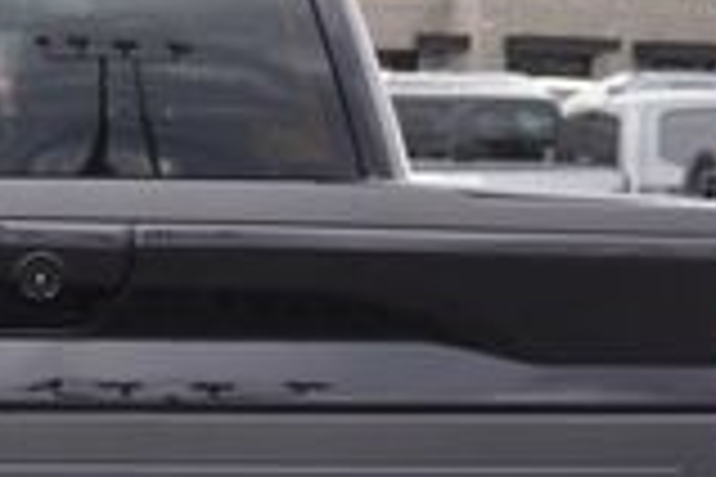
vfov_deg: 11.1
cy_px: 616
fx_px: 2406
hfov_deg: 16.2
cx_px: -153
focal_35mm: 121
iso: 125
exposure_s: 1/60
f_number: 4
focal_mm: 20
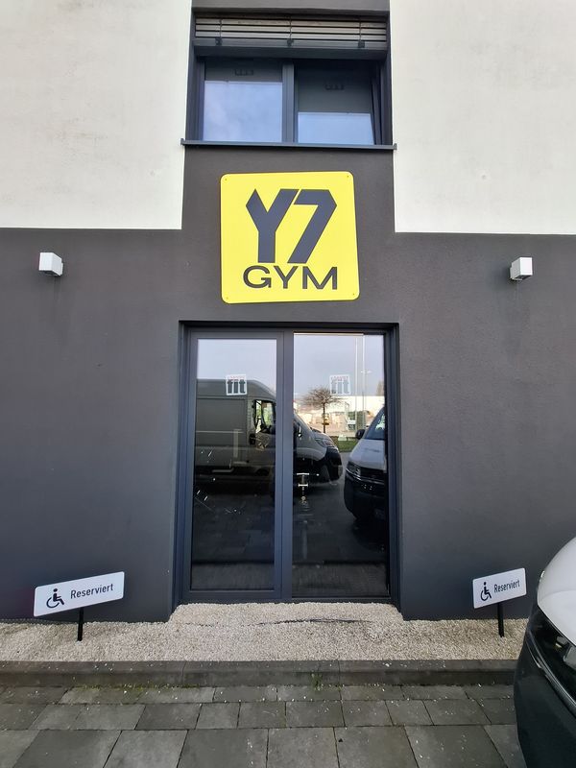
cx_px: 288
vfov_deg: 106.2
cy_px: 384
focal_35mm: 13
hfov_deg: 89.9
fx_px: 288
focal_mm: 1.74
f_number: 2.2
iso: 40
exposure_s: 1/201
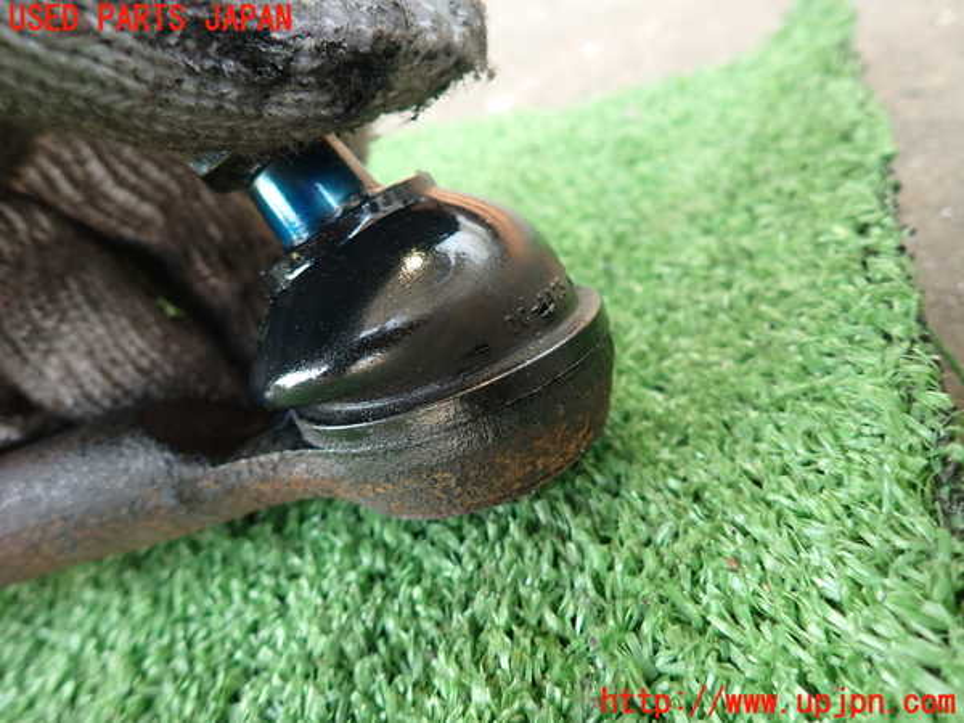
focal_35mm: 25
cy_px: 362
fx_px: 696
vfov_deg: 54.9
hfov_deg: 69.4
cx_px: 482
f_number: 2
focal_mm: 4.5
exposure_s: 1/40
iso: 200
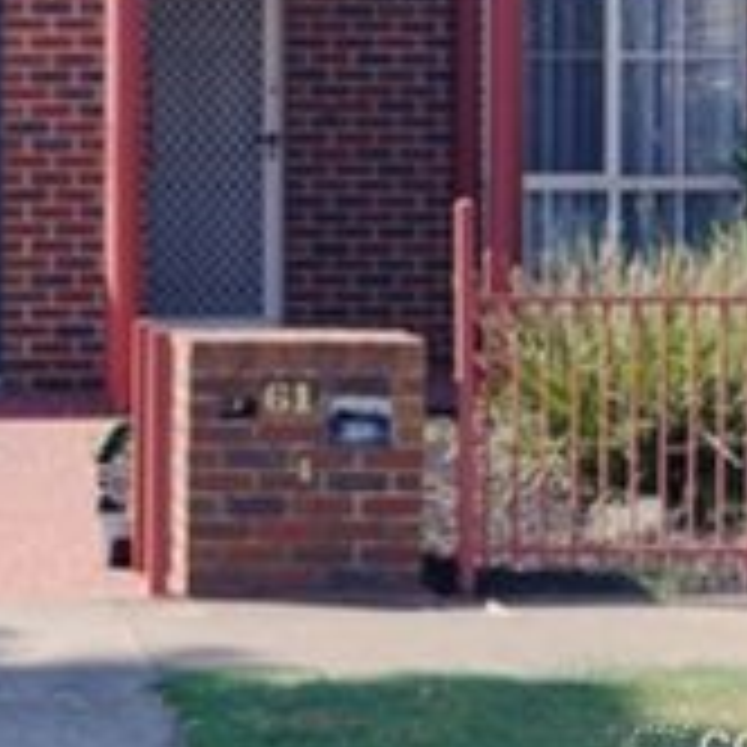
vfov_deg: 12.1
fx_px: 3516
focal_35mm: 144
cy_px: 133
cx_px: -76
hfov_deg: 11.9
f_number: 11
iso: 100
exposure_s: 1/100
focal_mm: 40
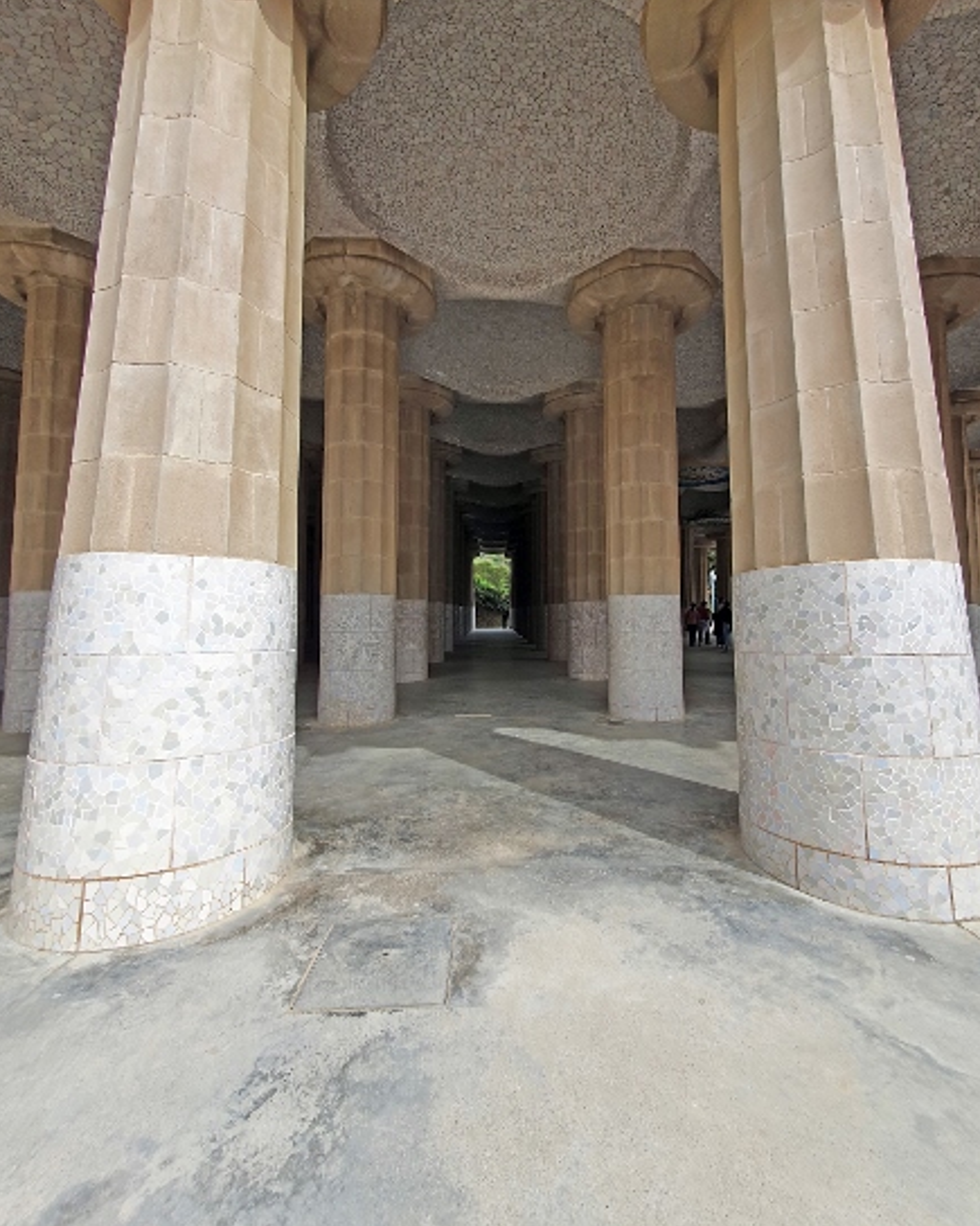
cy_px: 579
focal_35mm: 14
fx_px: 508
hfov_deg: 87.9
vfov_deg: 100.6
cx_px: 502
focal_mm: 1.8
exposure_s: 1/420
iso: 50
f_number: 2.2
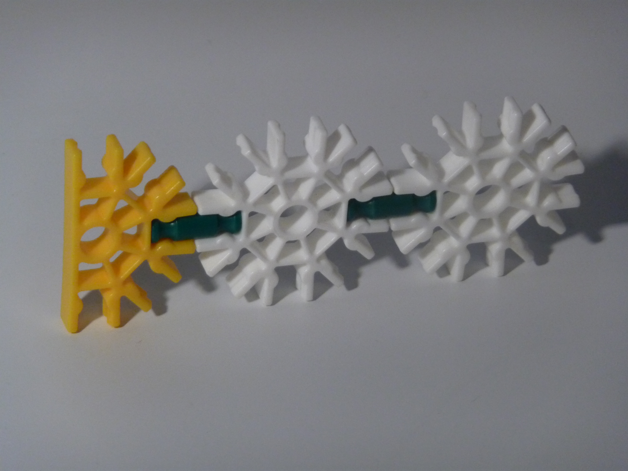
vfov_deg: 5.6
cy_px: 236
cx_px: 314
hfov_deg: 7.5
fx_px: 4789
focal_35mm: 264
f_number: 4.9
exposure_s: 1/50
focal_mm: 45.4
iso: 400
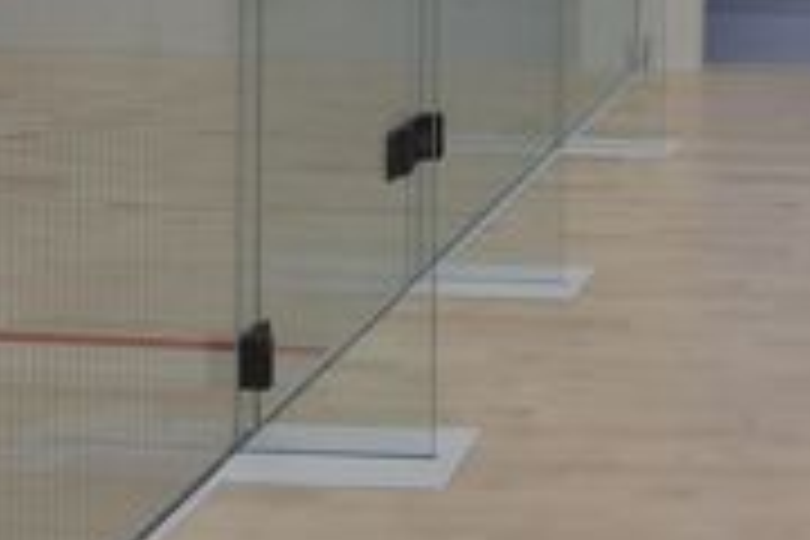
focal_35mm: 71
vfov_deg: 17.7
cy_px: -207
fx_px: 1597
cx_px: 882
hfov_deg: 26.3
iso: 640
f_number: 16
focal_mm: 20
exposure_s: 1/20
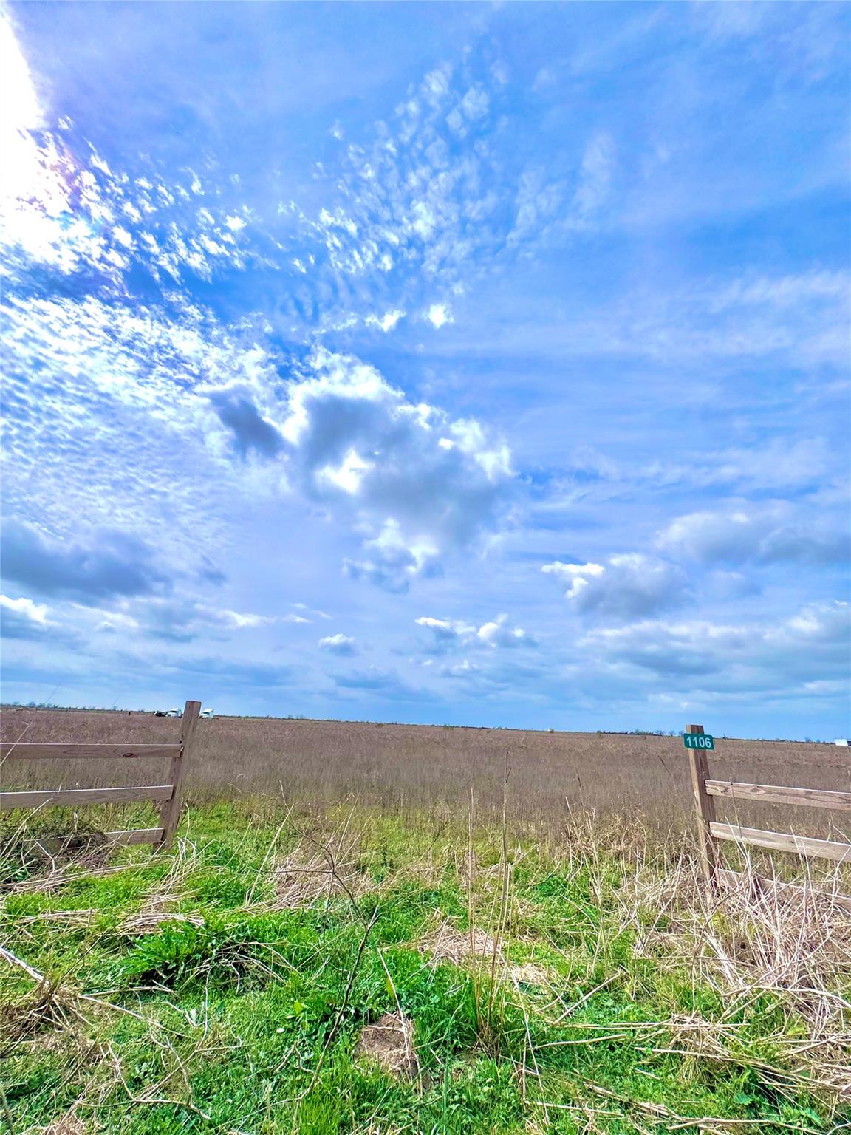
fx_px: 459
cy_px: 568
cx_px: 426
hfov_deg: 85.7
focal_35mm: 14
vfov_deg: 102.1
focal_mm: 2.22
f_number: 2.2
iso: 40
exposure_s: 1/7299
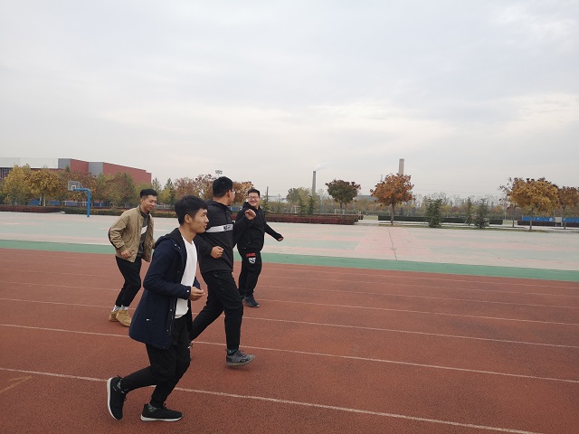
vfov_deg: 51.4
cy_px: 217
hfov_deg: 65.3
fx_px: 452
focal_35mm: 27
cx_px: 290
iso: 50
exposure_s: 1/730
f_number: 1.8
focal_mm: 3.95
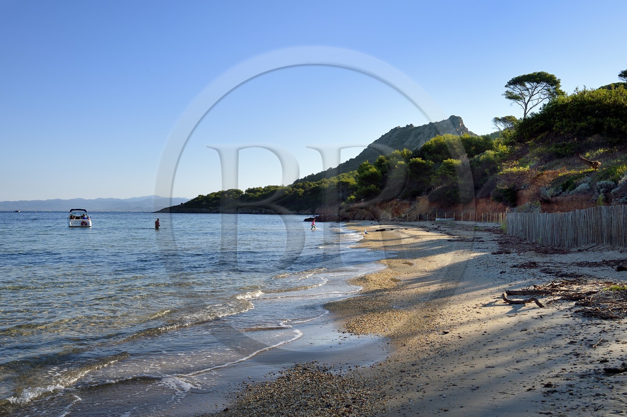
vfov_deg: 35.0
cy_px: 208
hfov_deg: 50.7
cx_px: 314
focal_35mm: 38
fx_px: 661
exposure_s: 1/250
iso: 200
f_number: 13
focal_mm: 38
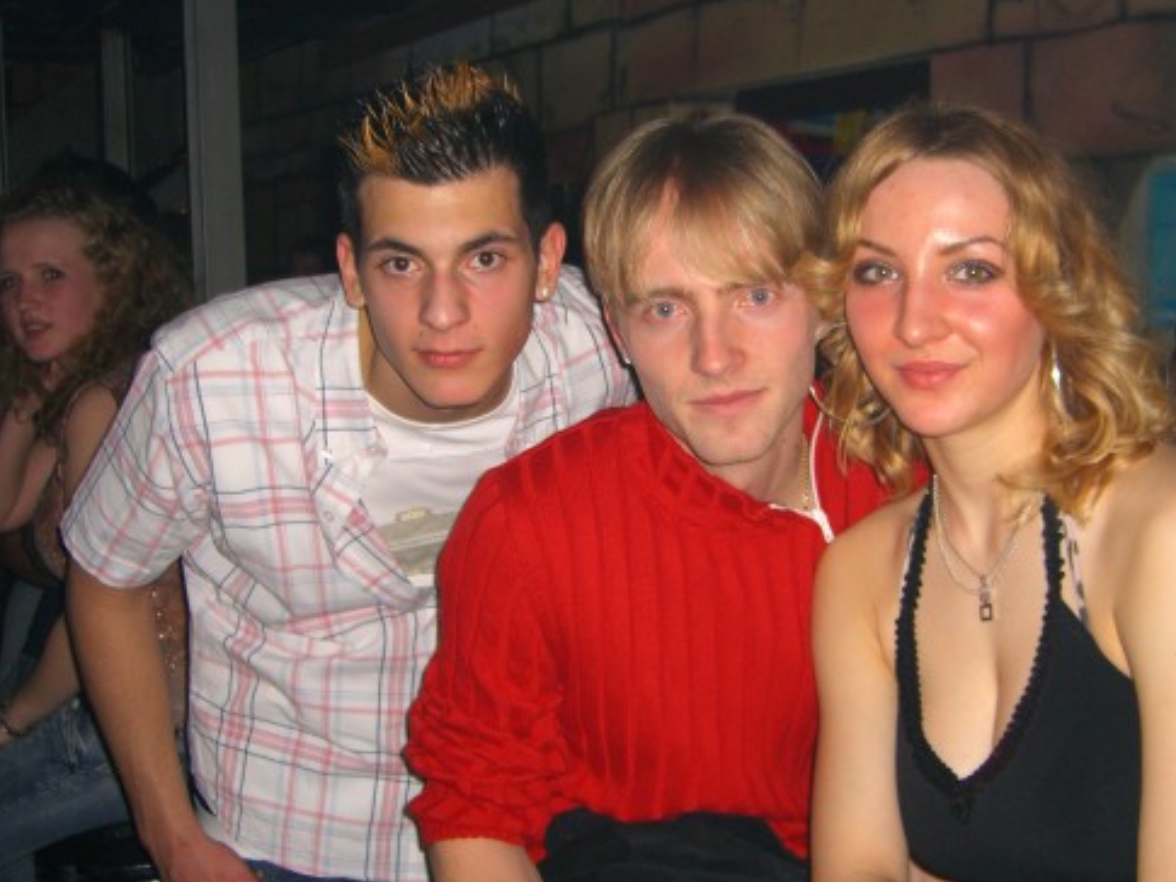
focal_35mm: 47
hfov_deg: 40.3
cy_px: 451
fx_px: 1597
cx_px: 672
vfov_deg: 30.9
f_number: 2.8
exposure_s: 1/60
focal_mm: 7.9
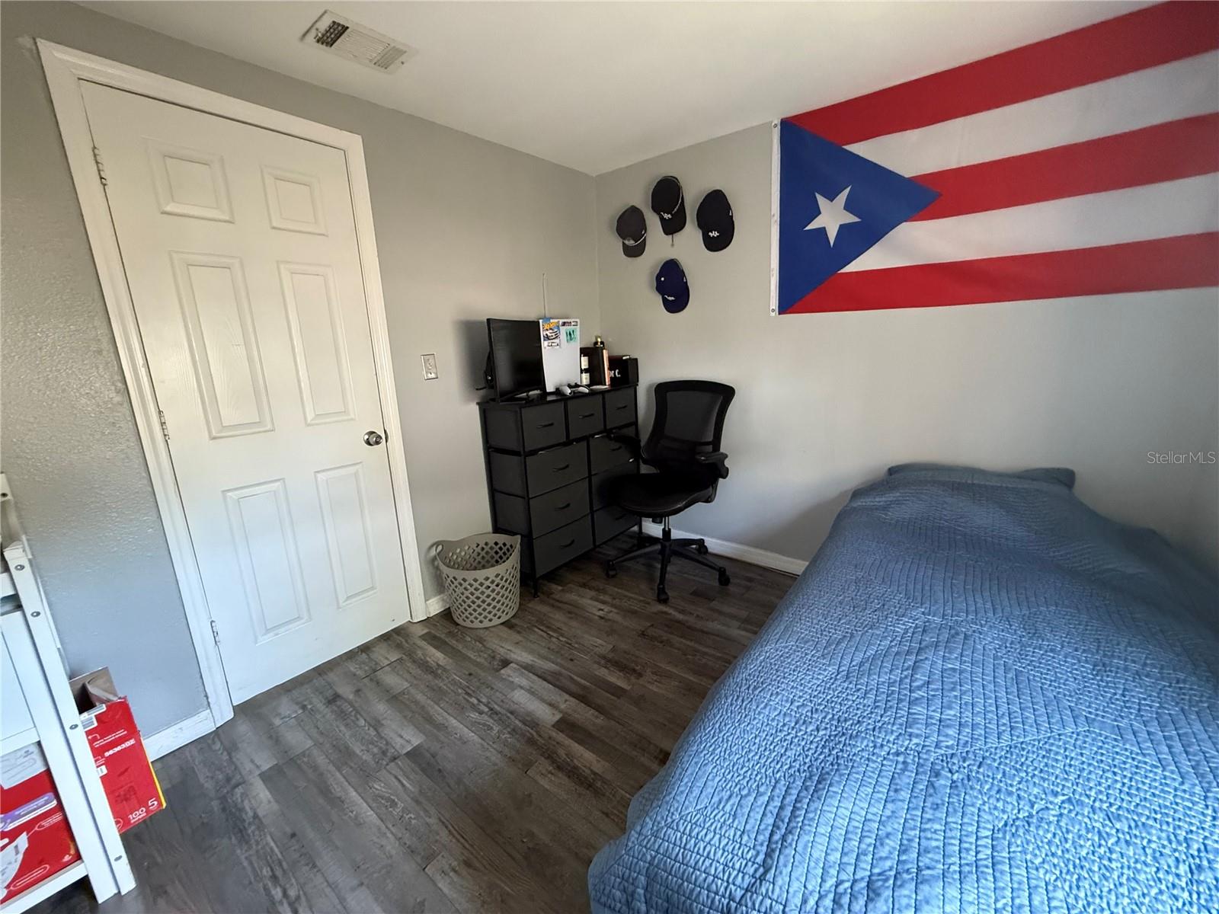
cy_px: 457
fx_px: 493
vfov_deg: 85.7
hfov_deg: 102.1
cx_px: 610
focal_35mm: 14
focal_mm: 2.22
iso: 640
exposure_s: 1/60
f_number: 2.2
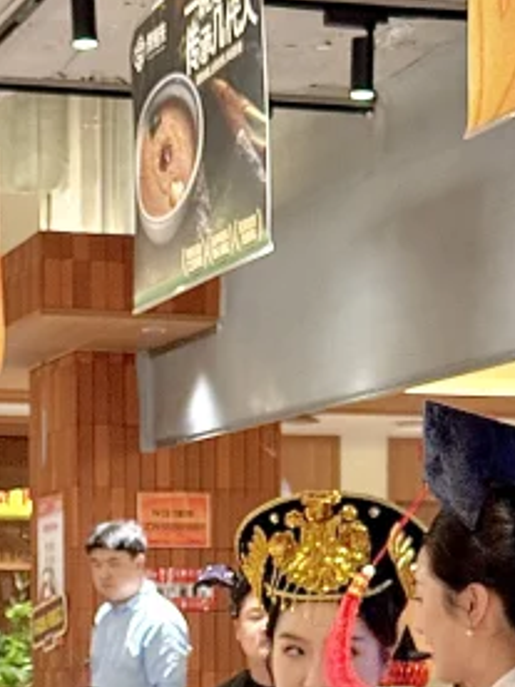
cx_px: 231
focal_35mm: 125
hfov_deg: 11.9
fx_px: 2480
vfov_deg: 15.2
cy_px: 816
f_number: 1.78
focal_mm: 6.76
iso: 250
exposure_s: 1/50
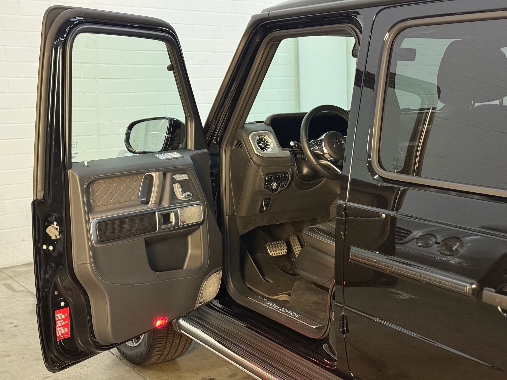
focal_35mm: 48
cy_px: 190
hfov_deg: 39.7
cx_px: 254
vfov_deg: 30.3
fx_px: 703
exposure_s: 1/25
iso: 500
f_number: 1.78
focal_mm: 6.76
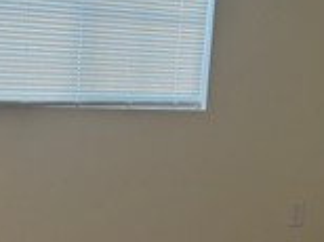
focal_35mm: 100
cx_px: 252
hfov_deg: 19.5
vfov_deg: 14.7
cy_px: 74
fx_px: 935
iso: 100
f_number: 1.78
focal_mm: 6.76
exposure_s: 1/120
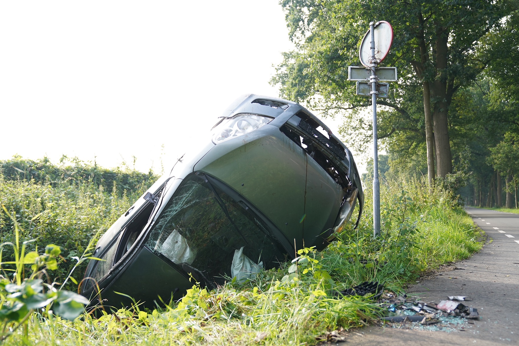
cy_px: 181
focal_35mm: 34
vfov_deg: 38.9
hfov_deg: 55.7
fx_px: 490
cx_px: 241
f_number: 2.8
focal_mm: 31
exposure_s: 1/250
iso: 125
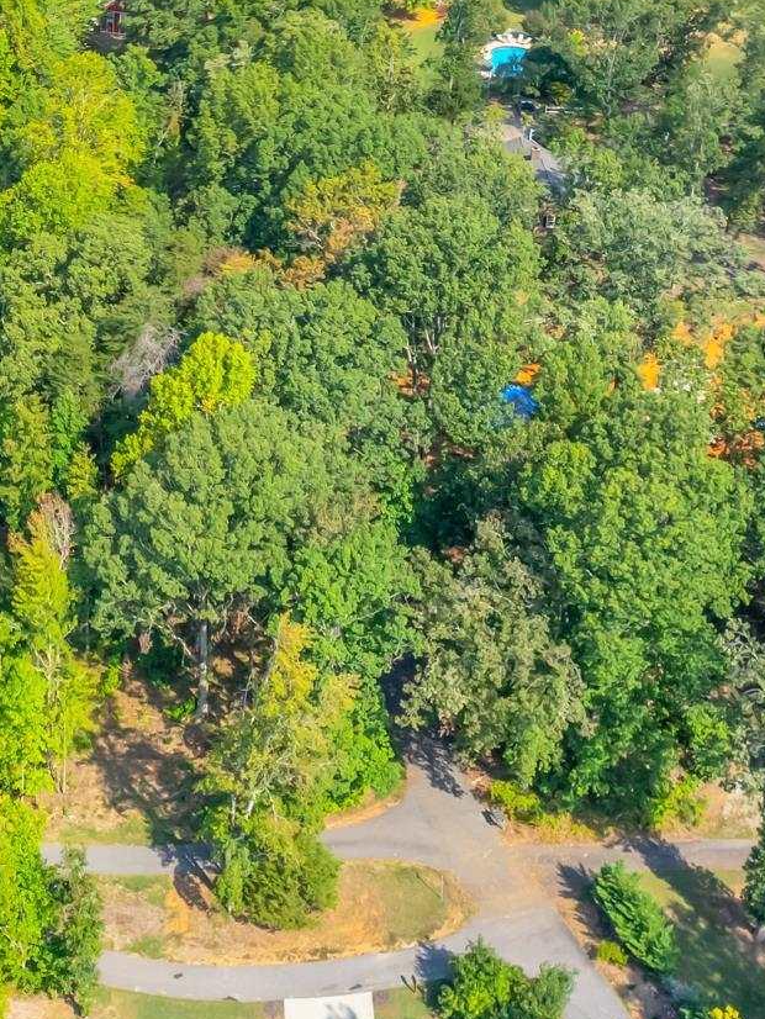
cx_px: -78
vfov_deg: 29.0
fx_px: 1885
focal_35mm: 64
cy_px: 88
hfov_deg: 21.7
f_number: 2.8
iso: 100
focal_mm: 8.38
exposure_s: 1/160
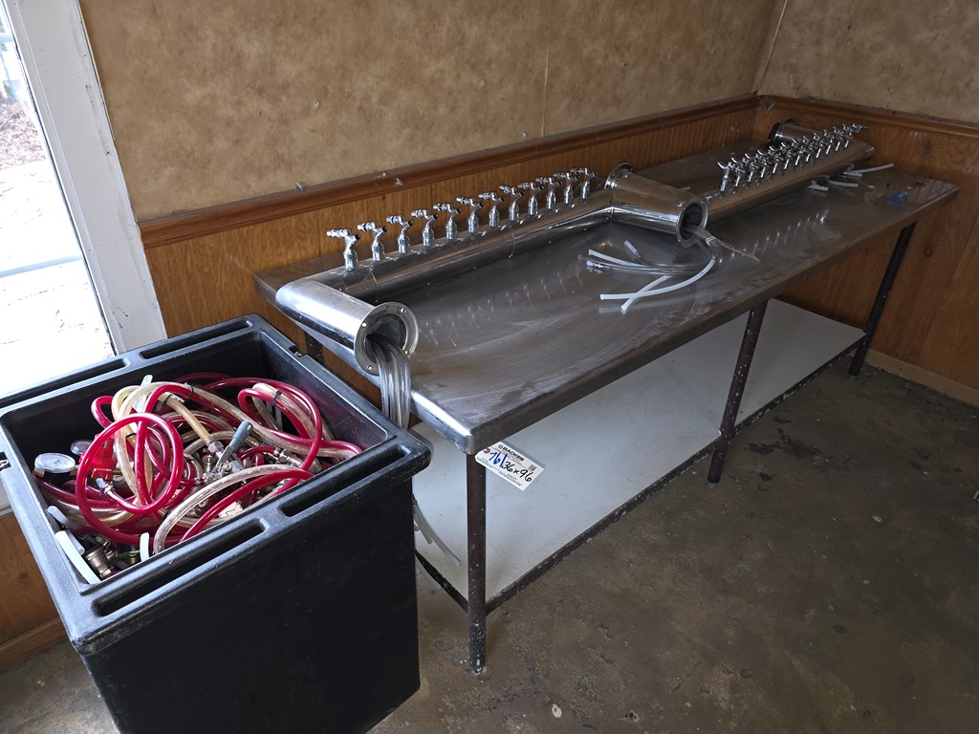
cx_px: 490
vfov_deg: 58.9
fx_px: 650
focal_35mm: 23
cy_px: 367
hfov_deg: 73.9
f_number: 1.7
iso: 160
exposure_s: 1/24
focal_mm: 6.3
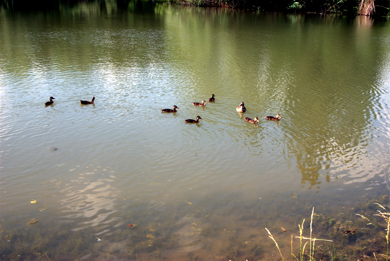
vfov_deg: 37.0
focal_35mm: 36
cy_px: 130
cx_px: 195
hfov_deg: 53.1
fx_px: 391
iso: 100
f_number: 7.1
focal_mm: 24
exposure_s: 1/200
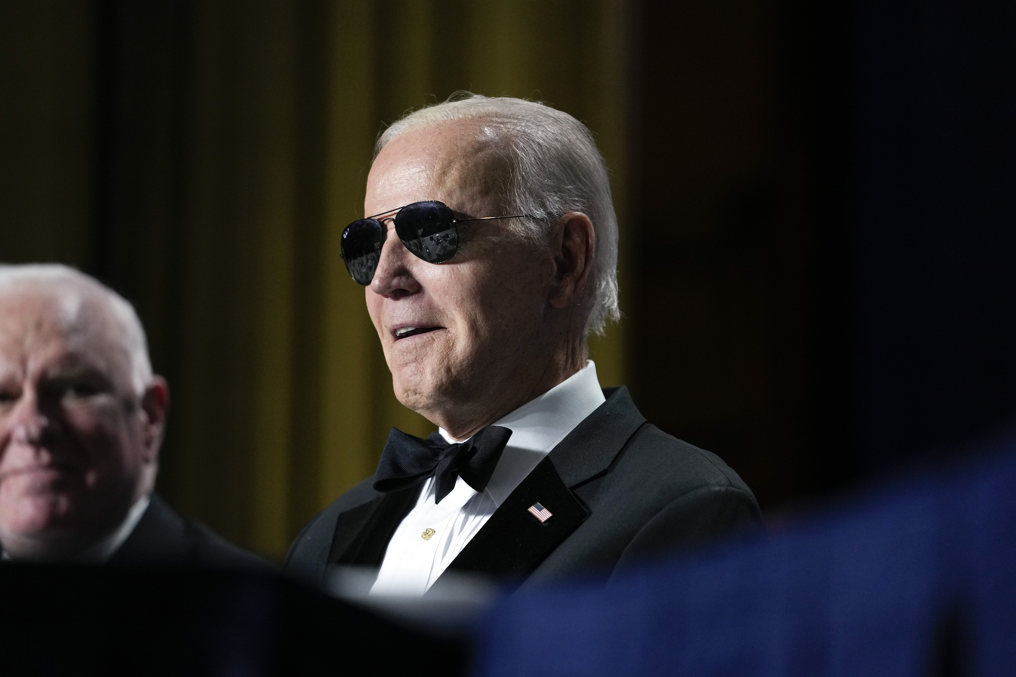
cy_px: 338
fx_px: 5644
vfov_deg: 6.9
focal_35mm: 200
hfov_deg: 10.3
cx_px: 508
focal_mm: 200
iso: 2000
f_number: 2.8
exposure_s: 1/640
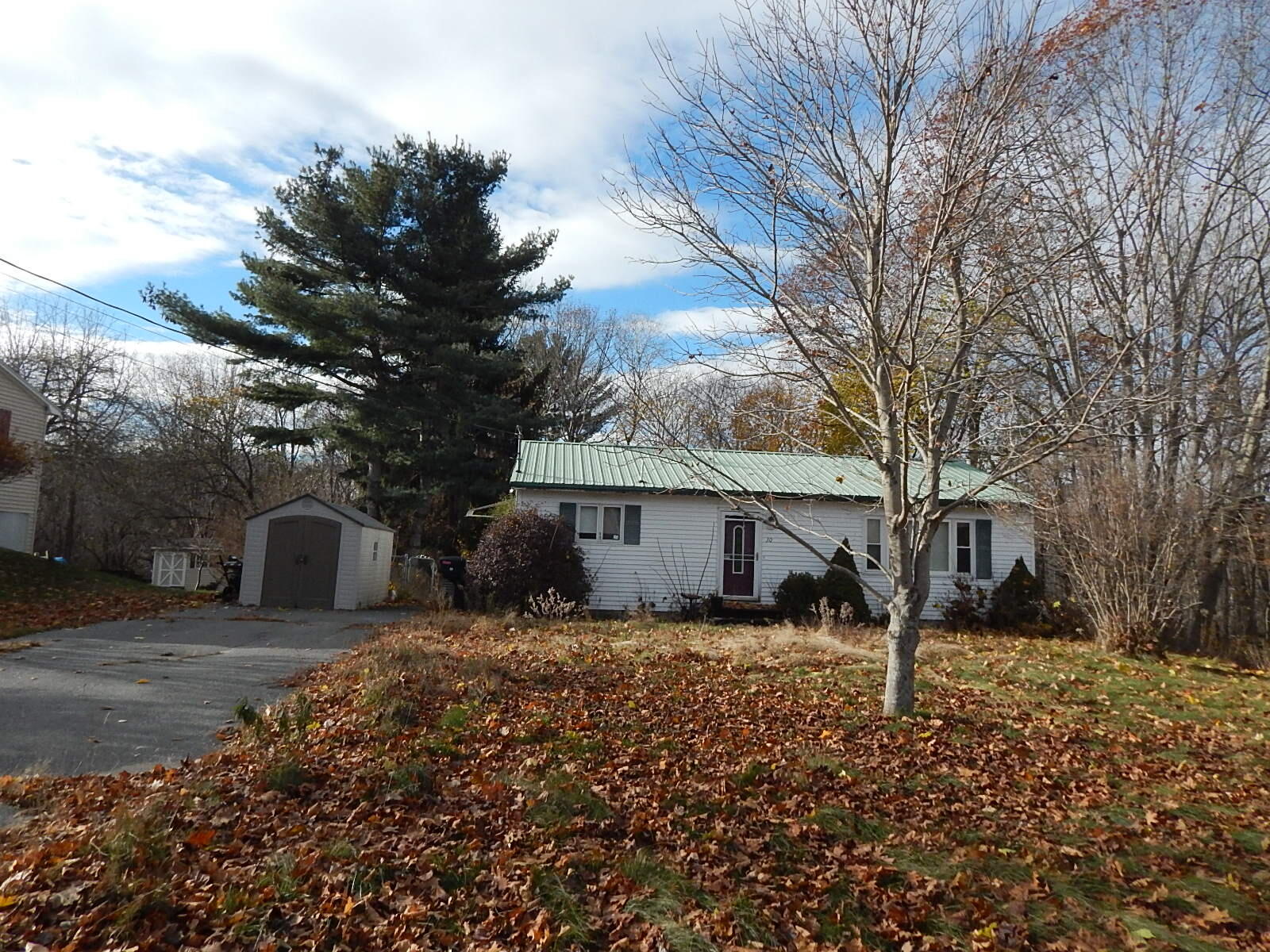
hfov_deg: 73.9
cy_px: 476
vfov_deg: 58.9
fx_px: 844
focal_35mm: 23
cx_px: 635
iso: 400
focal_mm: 4
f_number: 6
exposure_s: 1/1500
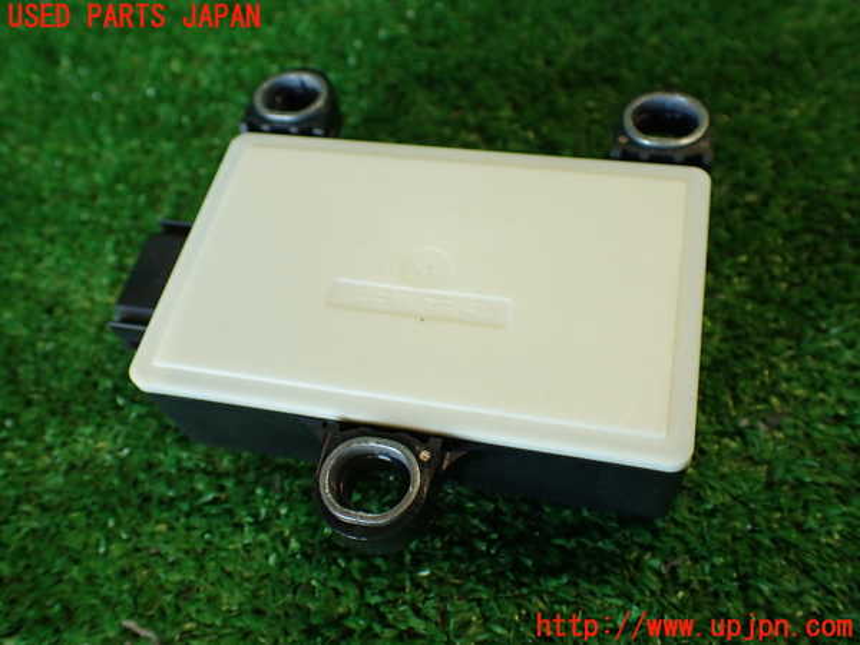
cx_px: 430
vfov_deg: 44.2
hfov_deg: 56.8
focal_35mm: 32
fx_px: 795
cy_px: 322
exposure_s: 1/50
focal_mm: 5.79
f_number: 2.4
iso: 200
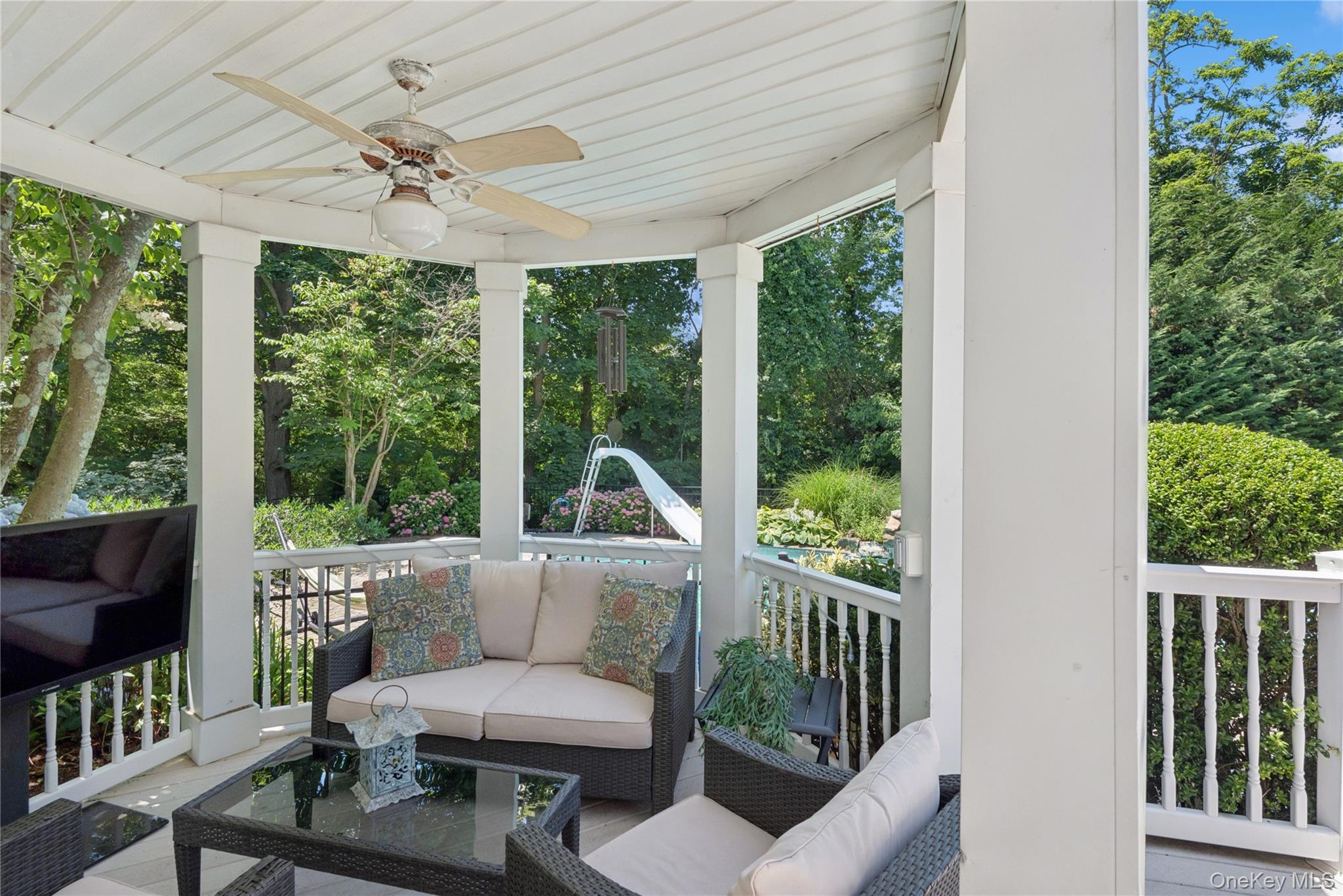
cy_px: 448
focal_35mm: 16
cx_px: 672
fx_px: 597
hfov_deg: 96.7
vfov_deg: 73.8
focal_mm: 16
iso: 200
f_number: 9
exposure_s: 1/320
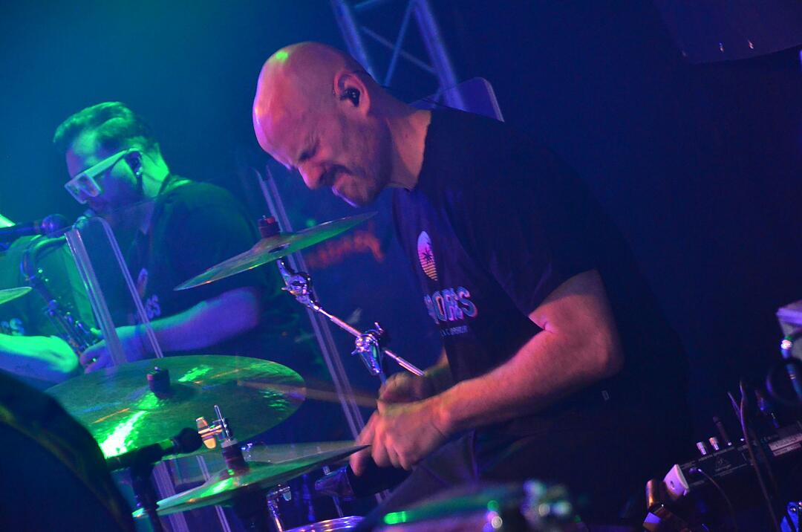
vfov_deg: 10.7
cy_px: 266
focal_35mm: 128
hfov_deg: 16.1
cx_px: 401
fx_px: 2835
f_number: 5.6
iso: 3200
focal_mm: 85
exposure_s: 1/60
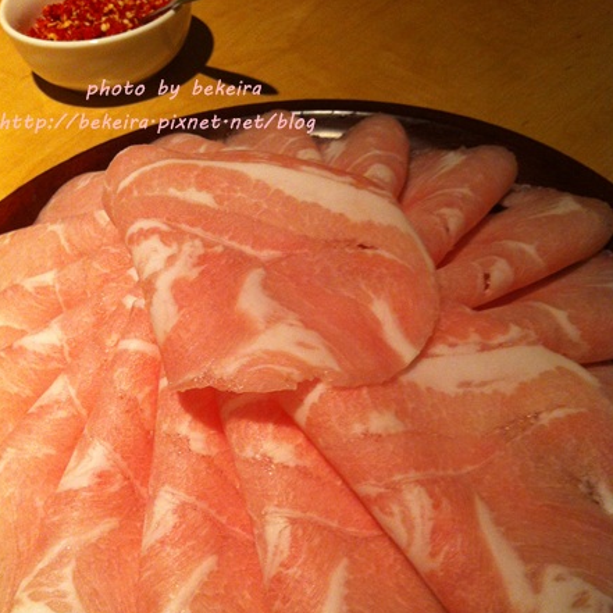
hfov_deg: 40.0
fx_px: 841
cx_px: 303
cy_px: 393
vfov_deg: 39.7
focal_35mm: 42
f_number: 2.8
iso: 160
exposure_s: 1/15
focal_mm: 3.85
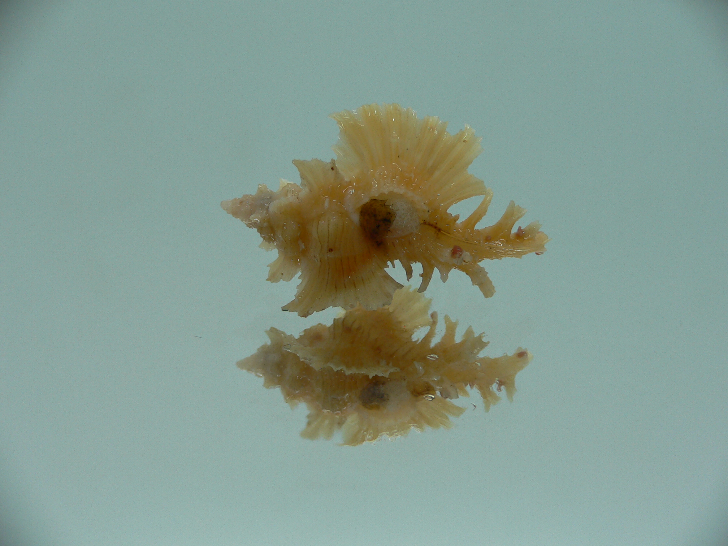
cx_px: 364
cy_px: 273
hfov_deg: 52.6
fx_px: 736
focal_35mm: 35
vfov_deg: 40.7
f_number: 2.8
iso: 80
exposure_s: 1/60
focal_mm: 4.6
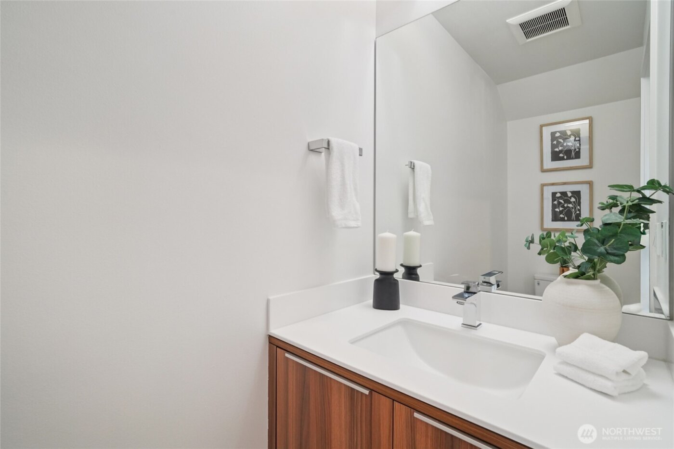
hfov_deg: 96.7
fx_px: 299
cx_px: 337
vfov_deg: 73.7
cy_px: 224
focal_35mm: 16
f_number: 8
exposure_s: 1/50
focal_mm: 16
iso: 1600
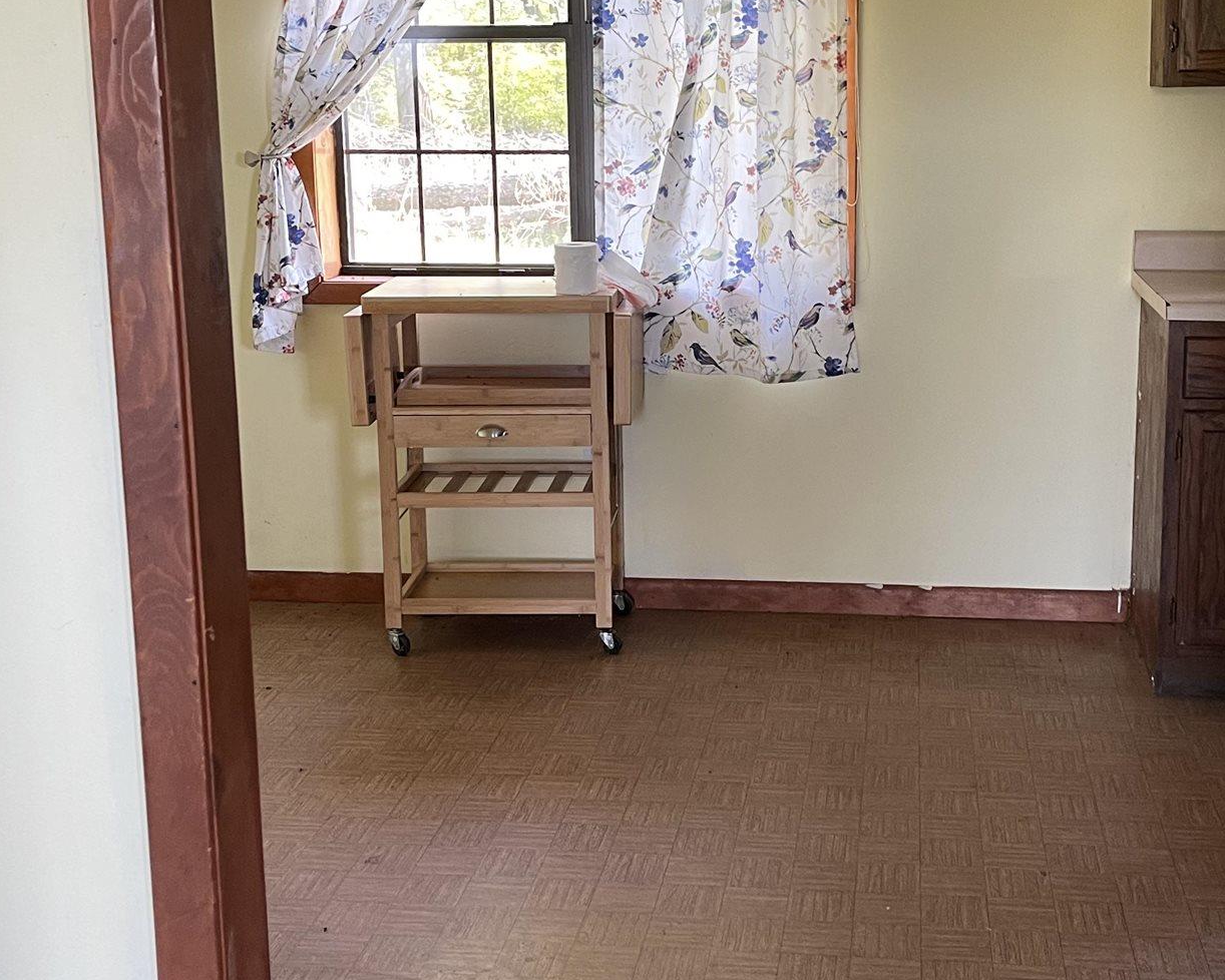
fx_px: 1668
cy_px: 381
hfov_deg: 40.2
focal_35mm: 46
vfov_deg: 32.6
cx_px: 729
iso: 125
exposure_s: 1/60
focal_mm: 5.1
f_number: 1.6
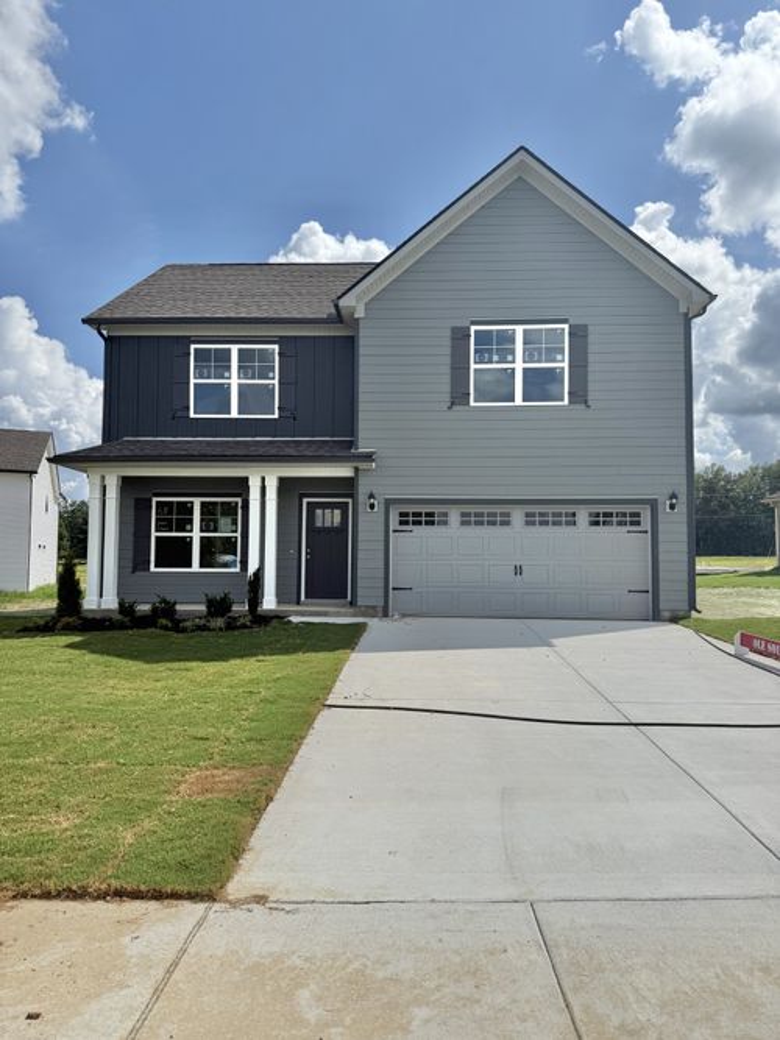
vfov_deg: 71.6
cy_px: 520
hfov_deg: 56.8
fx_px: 721
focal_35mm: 24
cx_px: 390
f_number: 1.78
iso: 80
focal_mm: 6.76
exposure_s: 1/10309
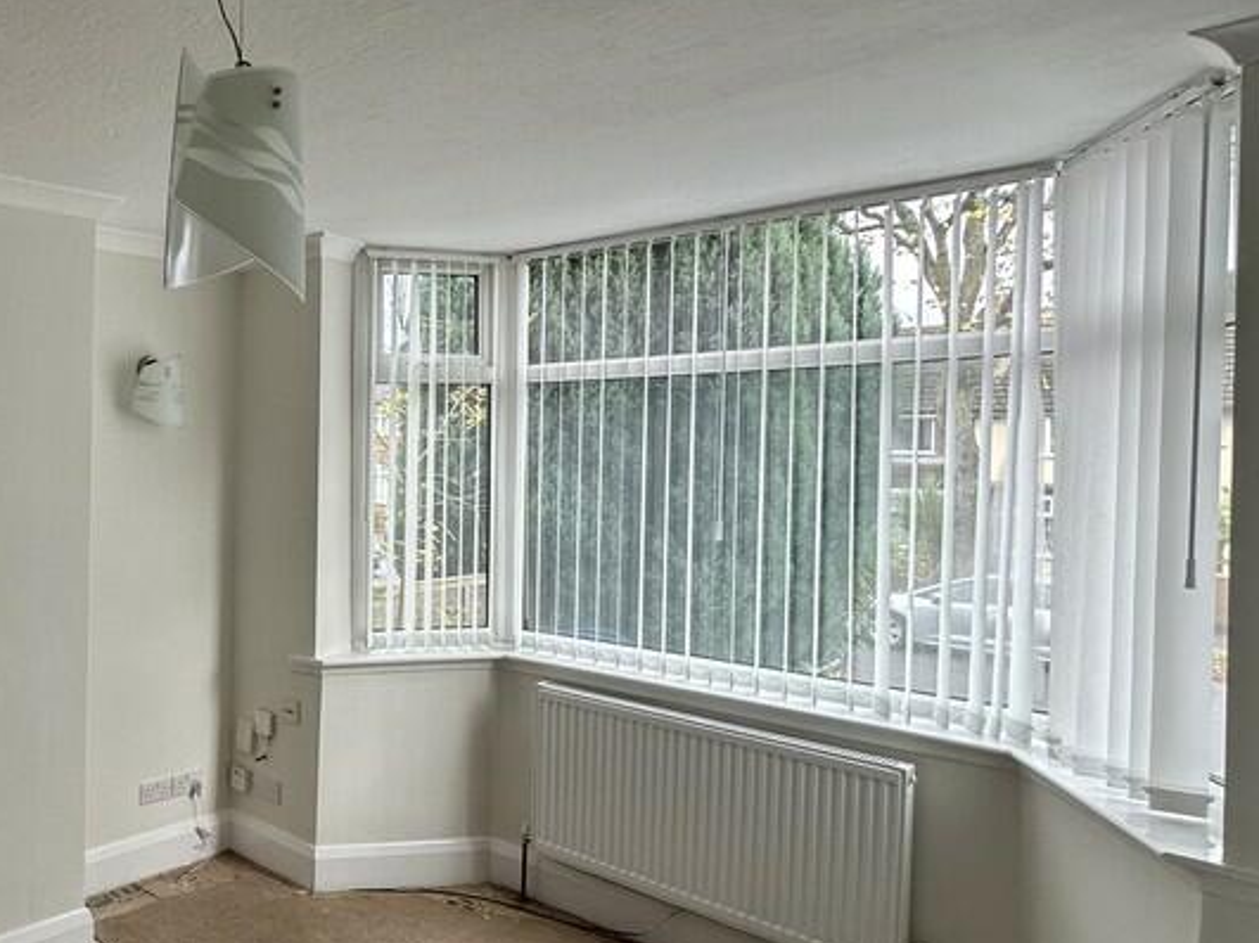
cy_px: 464
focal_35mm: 27
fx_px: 982
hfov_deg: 58.0
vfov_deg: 51.3
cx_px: 178
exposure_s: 1/99
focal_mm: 2.22
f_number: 2.2
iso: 80
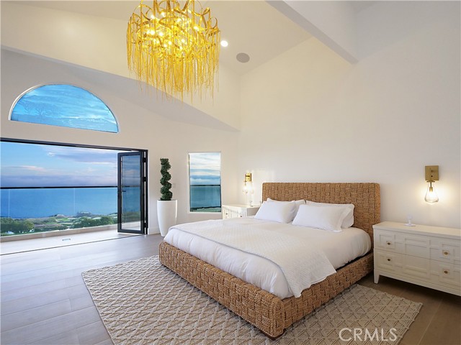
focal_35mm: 16
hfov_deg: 94.5
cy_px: 172
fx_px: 213
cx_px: 230
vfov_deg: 78.1
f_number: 8
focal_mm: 8
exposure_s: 1/80
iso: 1600
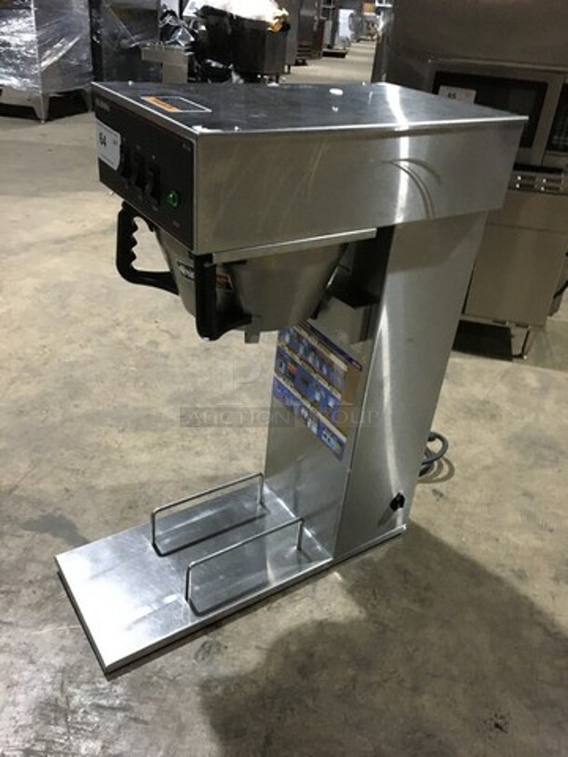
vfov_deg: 61.7
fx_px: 634
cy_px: 378
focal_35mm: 29
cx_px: 284
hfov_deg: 48.2
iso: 250
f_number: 2.2
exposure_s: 1/15
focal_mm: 4.15
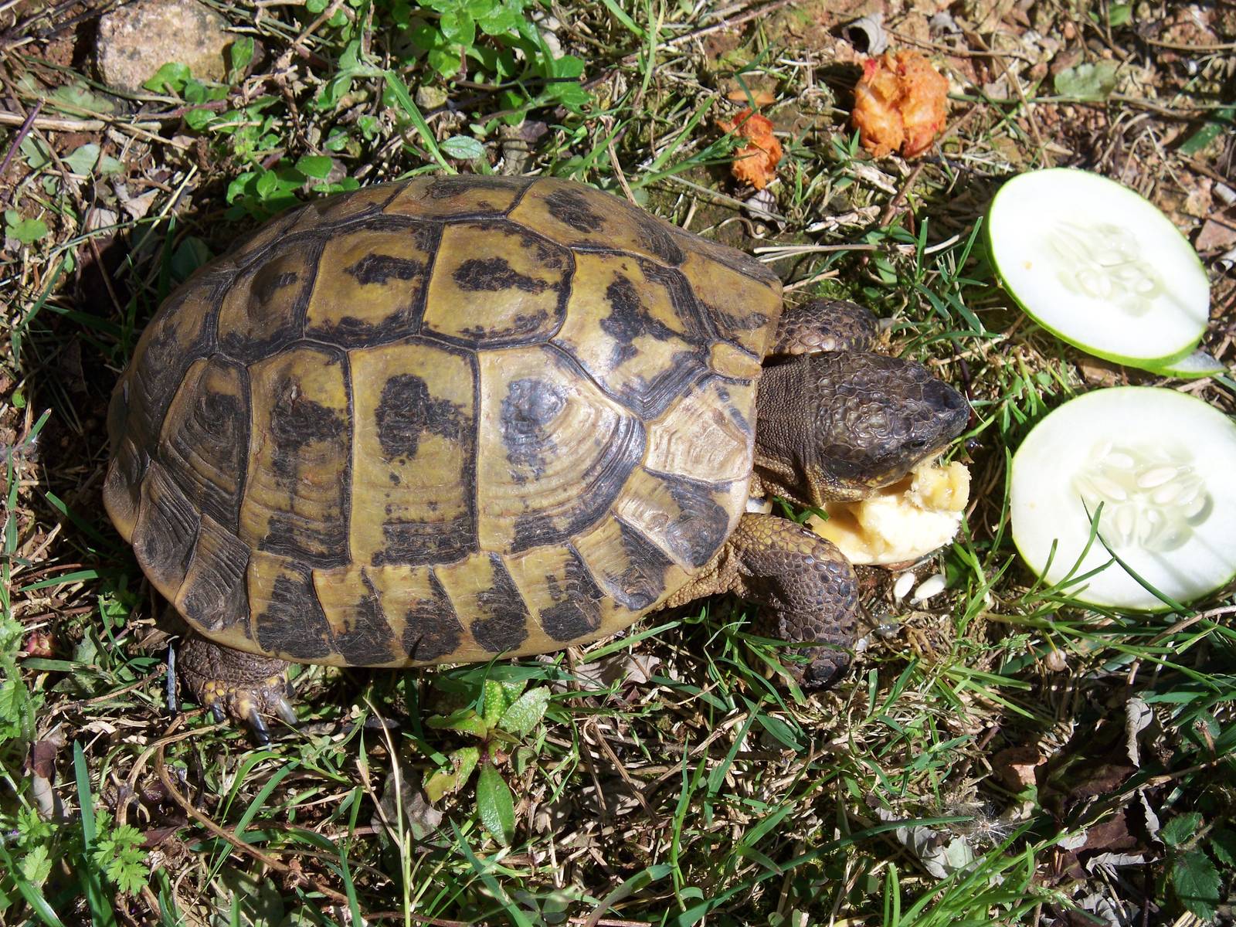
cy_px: 464
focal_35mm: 80
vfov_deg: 18.4
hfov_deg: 24.4
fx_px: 2856
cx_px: 618
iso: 64
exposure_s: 1/640
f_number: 3.4
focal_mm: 16.86
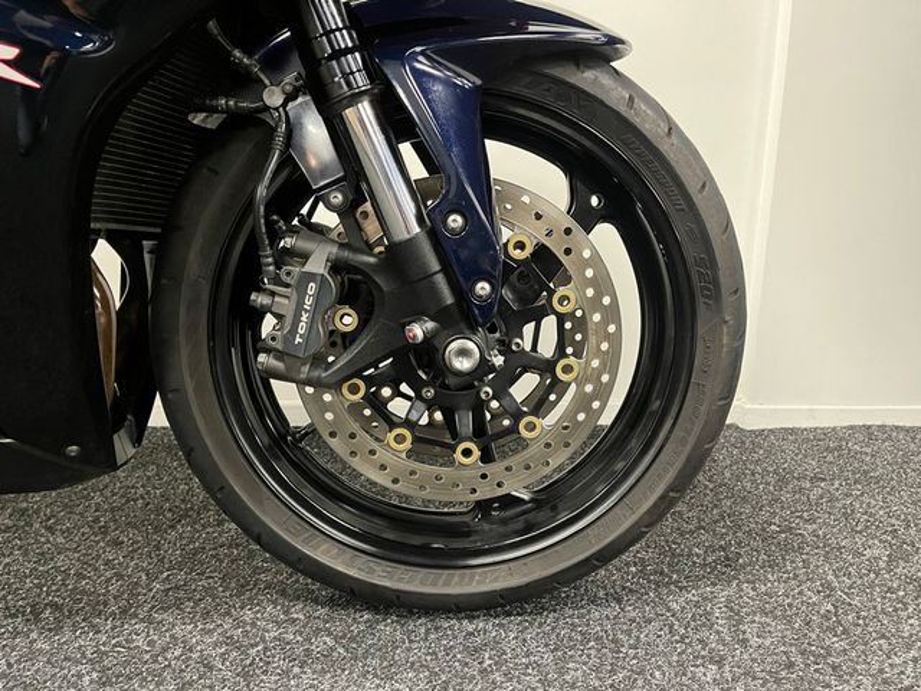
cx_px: 460
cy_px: 346
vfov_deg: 53.1
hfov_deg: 67.3
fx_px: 692
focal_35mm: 26
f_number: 1.6
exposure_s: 1/33
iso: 500
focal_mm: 5.1
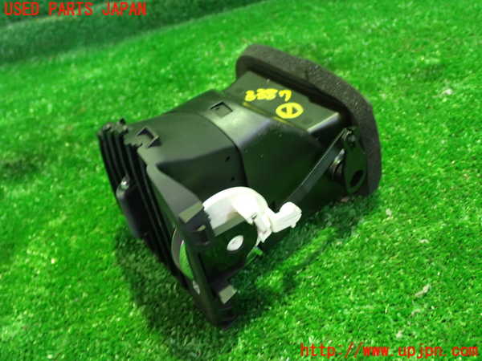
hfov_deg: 40.4
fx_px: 654
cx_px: 241
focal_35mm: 47
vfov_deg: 30.9
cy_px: 180
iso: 800
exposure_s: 1/13
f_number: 3.1
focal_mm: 8.4
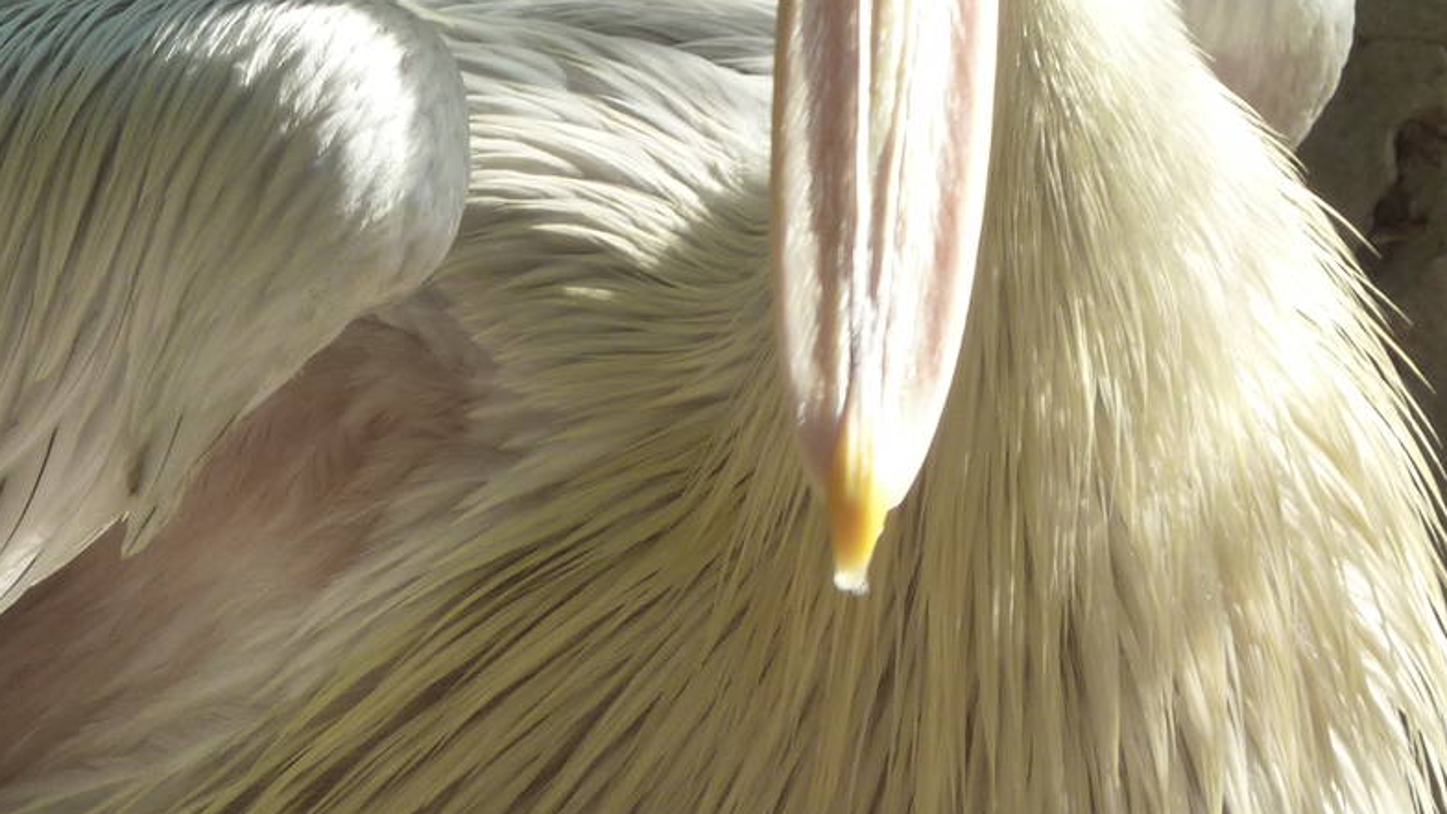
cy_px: -242
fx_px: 19184
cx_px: 611
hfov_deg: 4.3
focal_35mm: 500
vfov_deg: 2.4
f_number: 4.6
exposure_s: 1/160
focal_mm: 37
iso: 125
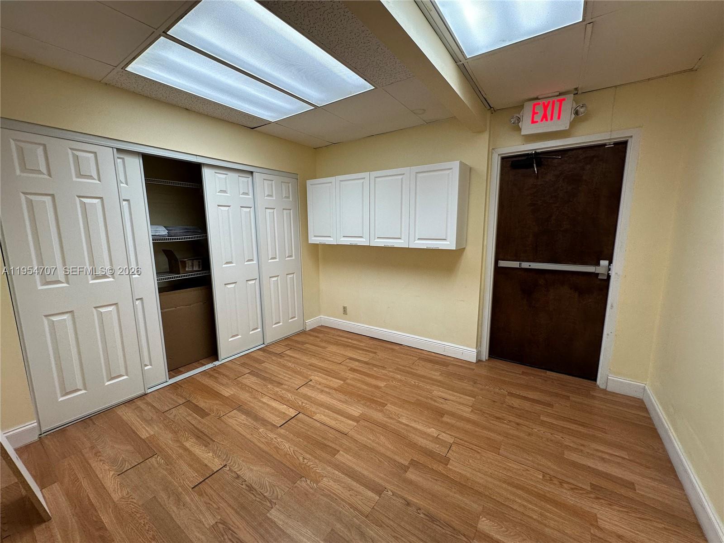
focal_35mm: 14
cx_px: 362
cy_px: 272
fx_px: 293
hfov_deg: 102.1
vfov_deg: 85.7
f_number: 2.2
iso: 125
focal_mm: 2.22
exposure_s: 1/120
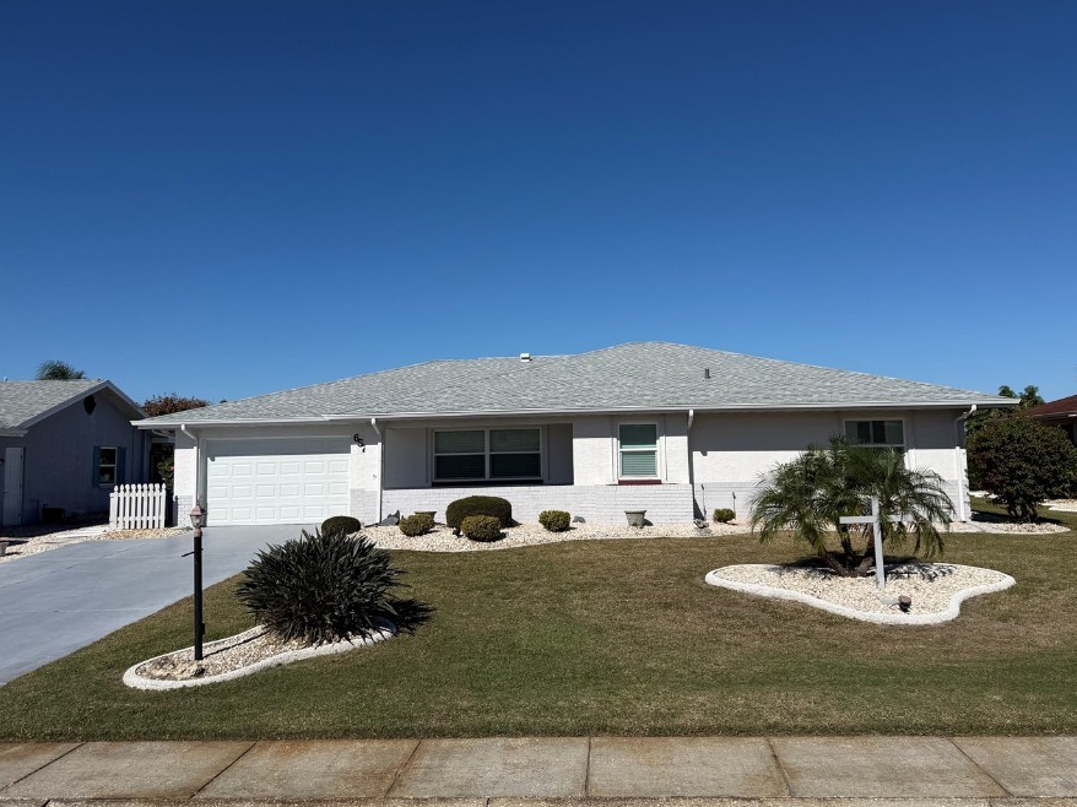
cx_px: 564
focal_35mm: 28
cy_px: 372
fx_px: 871
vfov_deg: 49.7
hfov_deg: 63.4
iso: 80
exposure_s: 1/10309
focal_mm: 6.76
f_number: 1.78
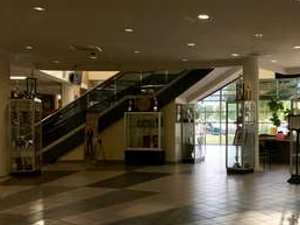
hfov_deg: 40.9
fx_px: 390
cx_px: 226
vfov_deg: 32.0
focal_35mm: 45
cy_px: 134
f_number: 2.2
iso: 25
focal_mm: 4.15
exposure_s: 1/40
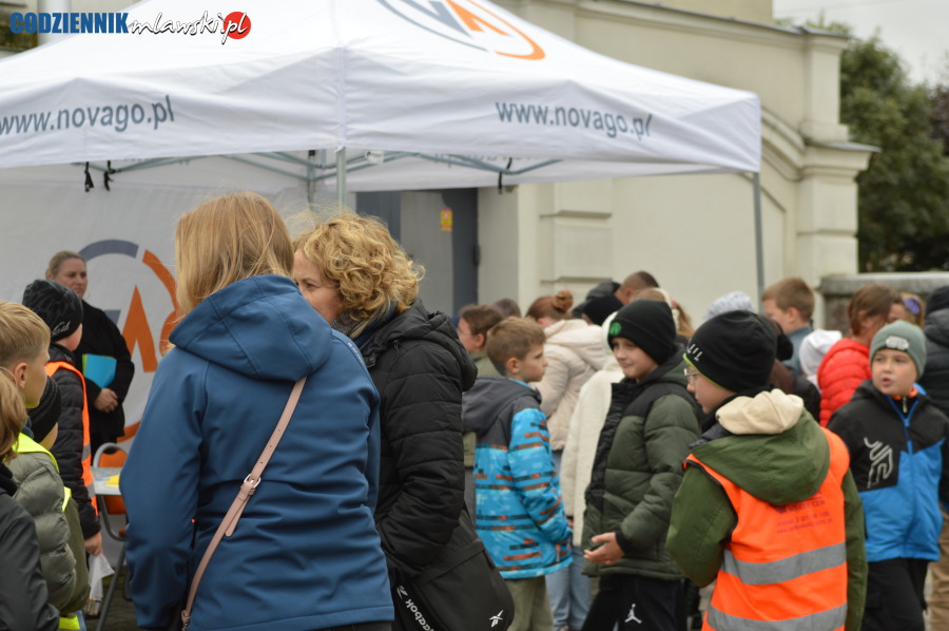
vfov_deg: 16.5
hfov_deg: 24.6
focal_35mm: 82
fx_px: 2172
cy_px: 316
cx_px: 474
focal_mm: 55
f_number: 5.6
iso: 110
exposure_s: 1/125
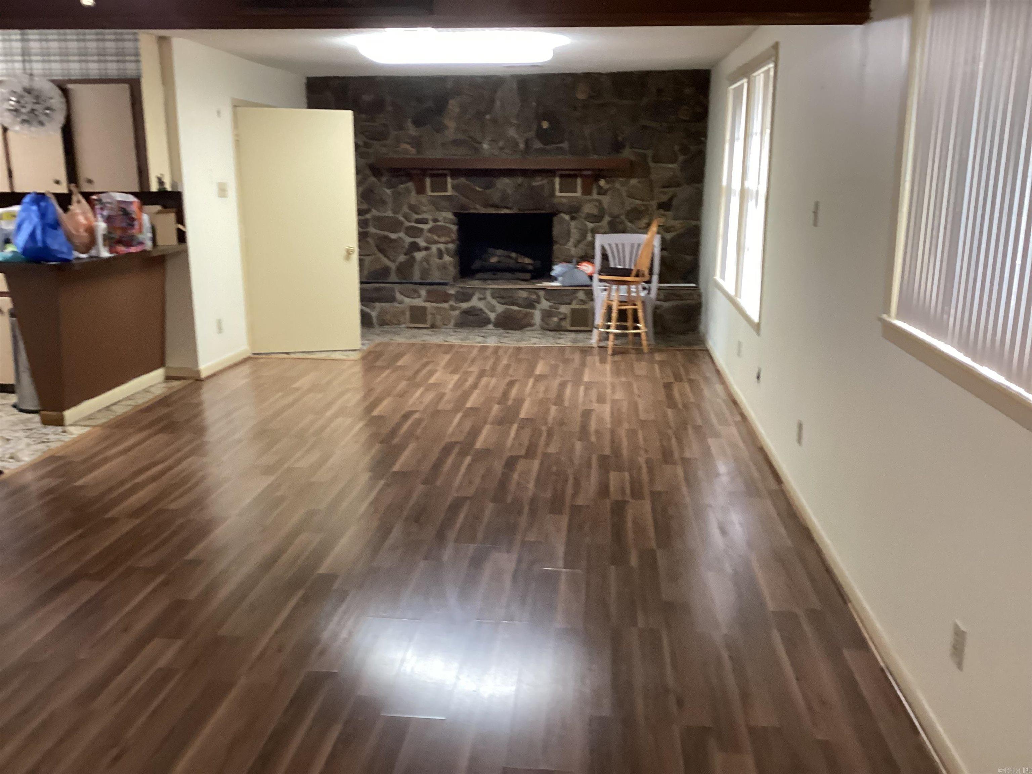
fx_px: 924
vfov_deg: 45.4
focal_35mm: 31
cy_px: 387
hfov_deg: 58.4
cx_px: 516
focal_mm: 3.3
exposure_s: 1/40
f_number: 2.4
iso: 250
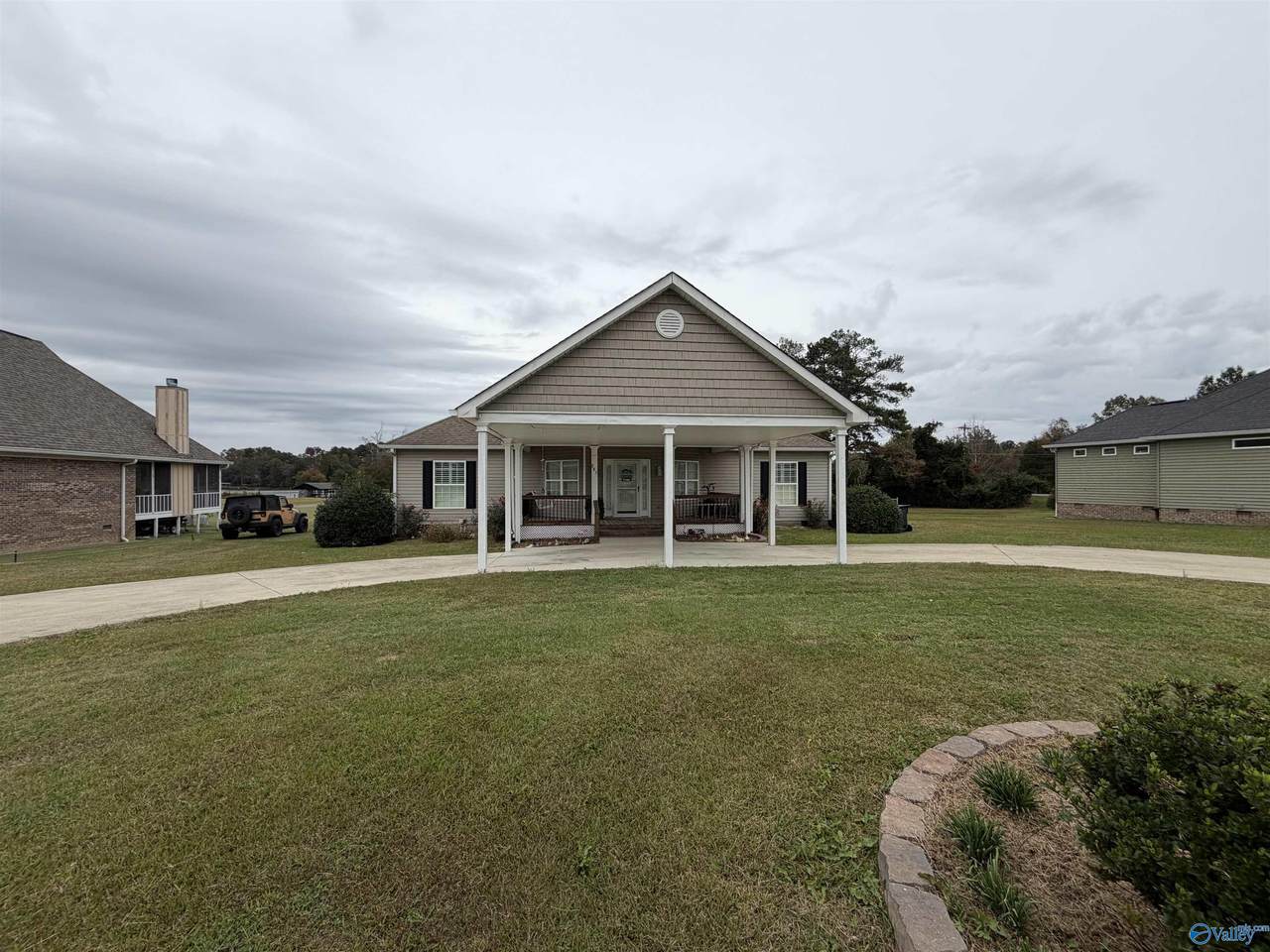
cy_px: 476
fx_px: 514
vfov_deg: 85.7
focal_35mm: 14
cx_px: 635
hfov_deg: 102.1
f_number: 2.2
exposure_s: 1/770
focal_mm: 2.22
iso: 40
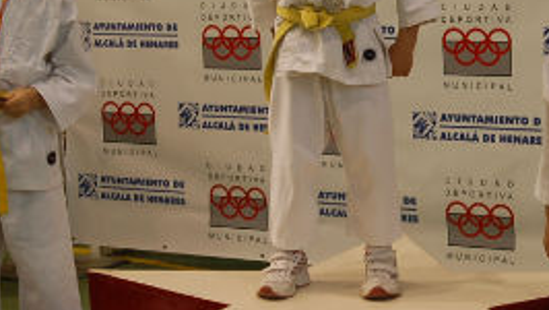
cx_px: 367
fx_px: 1442
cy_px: 99
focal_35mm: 99
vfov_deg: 12.2
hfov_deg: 21.5
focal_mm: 28
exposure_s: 1/60
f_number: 4
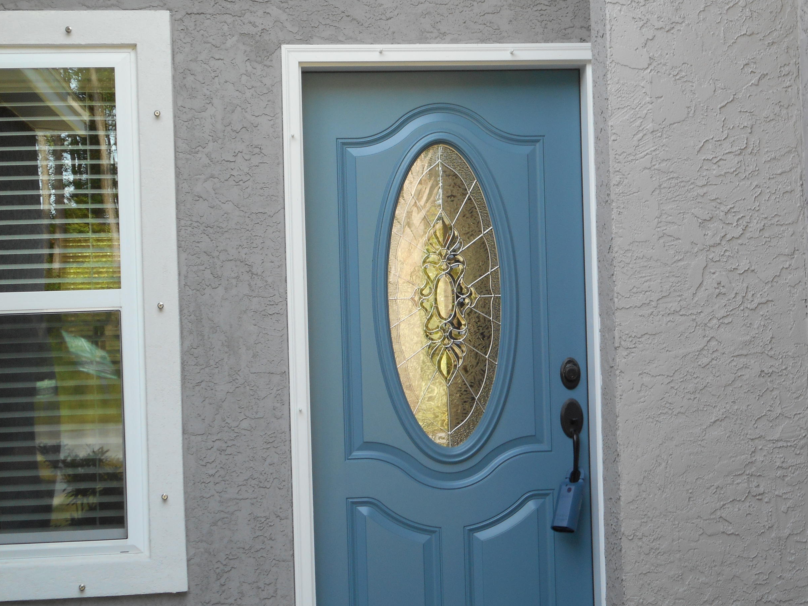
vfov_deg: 17.8
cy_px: 300
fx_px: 1937
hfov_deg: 23.5
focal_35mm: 83
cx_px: 492
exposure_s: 1/30
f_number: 5.3
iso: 100
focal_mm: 12
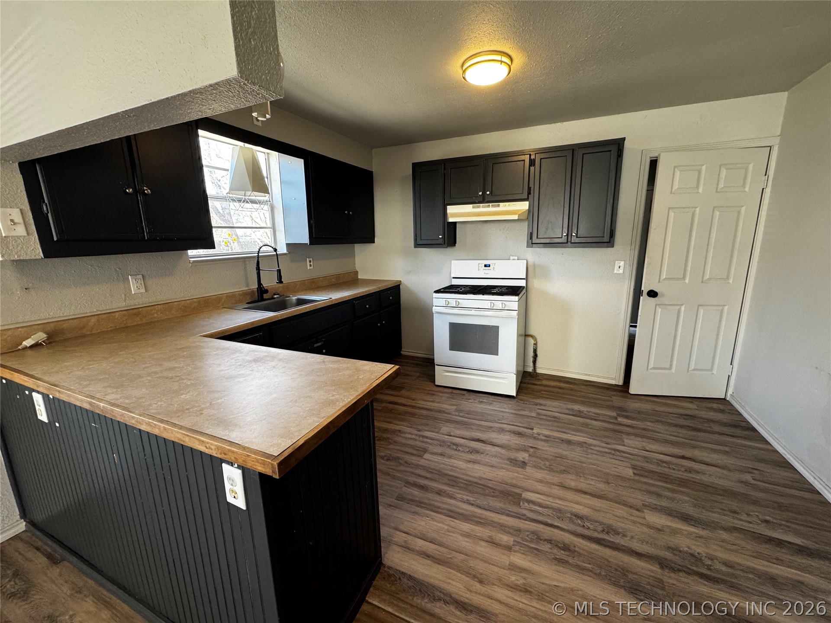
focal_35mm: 14
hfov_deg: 102.1
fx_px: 336
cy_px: 312
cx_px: 416
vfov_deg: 85.7
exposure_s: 1/120
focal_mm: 2.22
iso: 250
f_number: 2.2
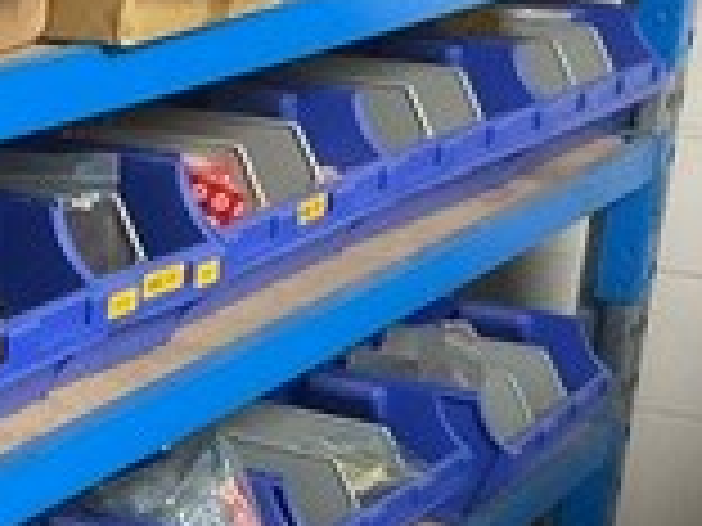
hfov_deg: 15.7
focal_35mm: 119
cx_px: -225
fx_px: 2413
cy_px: 535
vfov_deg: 12.3
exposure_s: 1/25
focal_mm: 3
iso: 250
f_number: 1.8
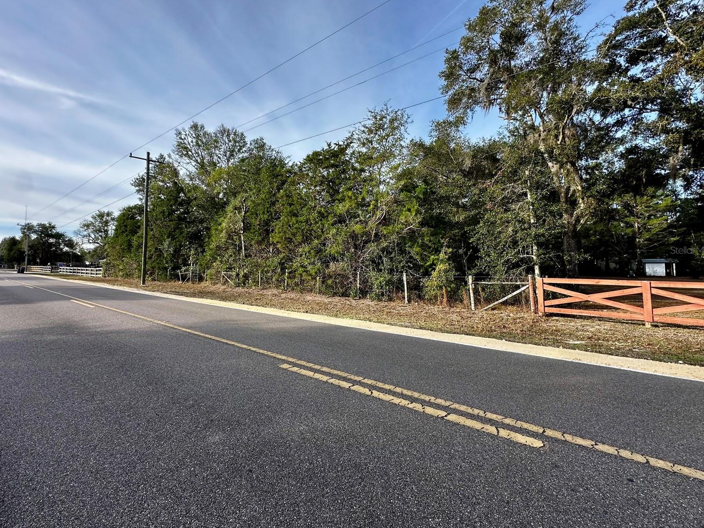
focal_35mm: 15
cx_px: 338
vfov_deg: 81.7
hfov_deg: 98.1
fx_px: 305
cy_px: 250
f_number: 2.2
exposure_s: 1/471
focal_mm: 2.22
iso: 40
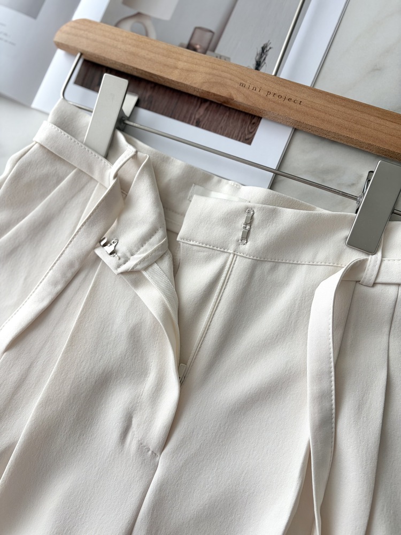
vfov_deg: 67.3
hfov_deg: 53.1
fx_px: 402
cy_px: 268
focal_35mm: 26
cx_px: 200
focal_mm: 5.96
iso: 32
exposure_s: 1/133
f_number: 1.6
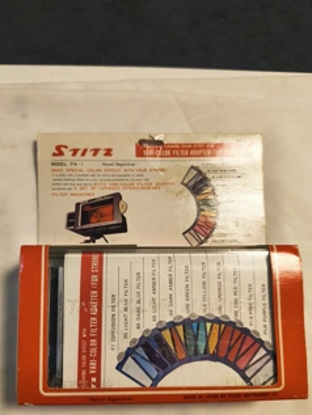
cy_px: 253
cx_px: 131
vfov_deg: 61.0
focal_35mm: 29
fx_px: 348
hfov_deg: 48.1
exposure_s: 1/50
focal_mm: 6.18
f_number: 1.65
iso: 640
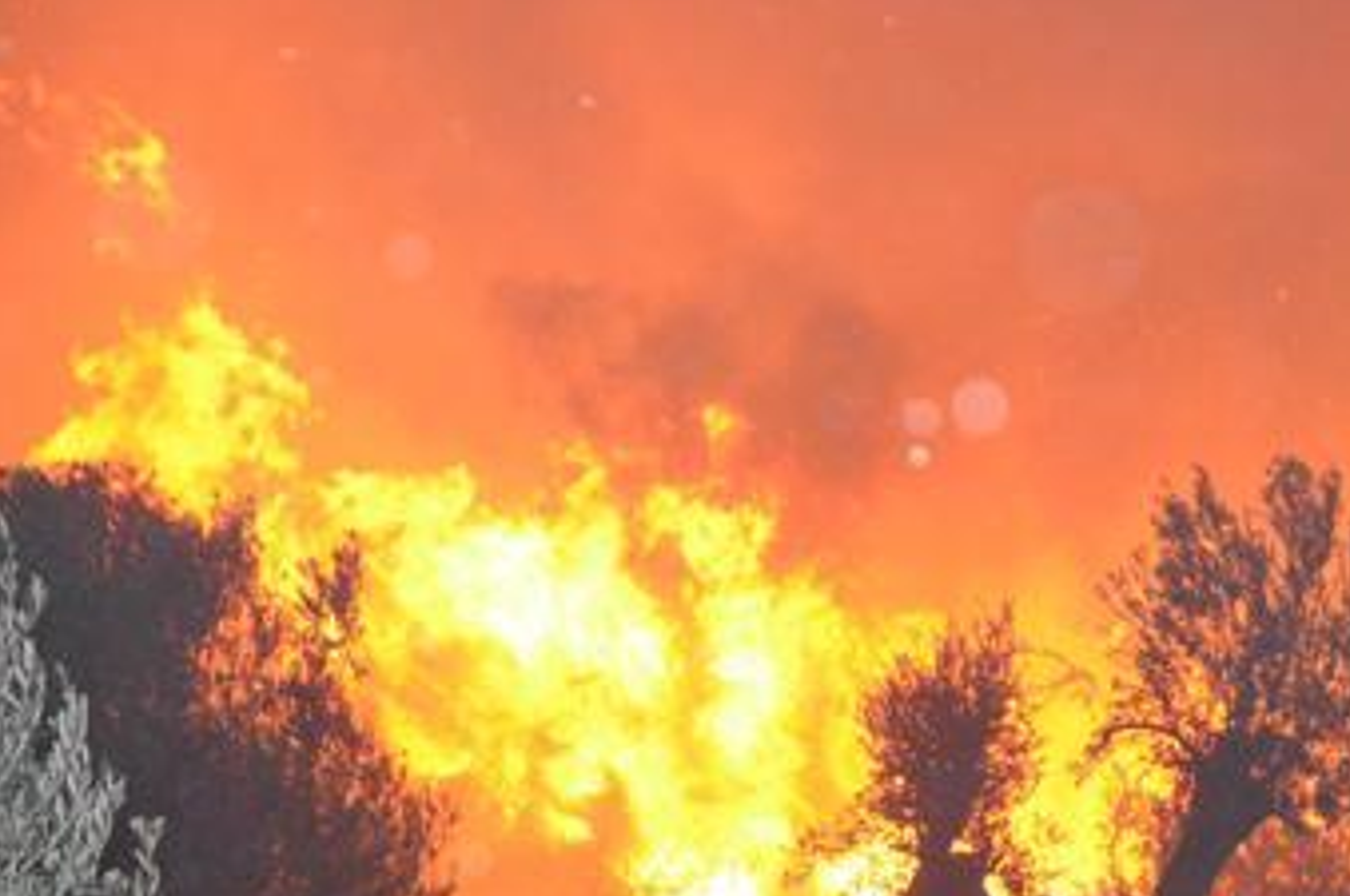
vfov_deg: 13.9
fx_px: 3670
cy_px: 554
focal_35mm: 98
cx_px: 788
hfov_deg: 20.8
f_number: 9
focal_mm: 42
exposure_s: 1/250
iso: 6400
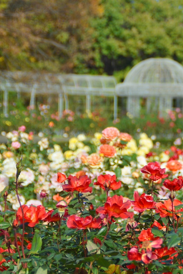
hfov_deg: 8.6
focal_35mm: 159
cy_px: 137
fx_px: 1212
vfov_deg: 12.9
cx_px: 148
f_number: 5.6
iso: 140
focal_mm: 70
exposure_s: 1/500
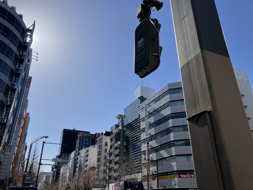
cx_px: 126
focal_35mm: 28
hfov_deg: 63.4
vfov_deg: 49.7
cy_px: 95
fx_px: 205
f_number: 1.8
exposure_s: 1/3472
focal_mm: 3.99
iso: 32
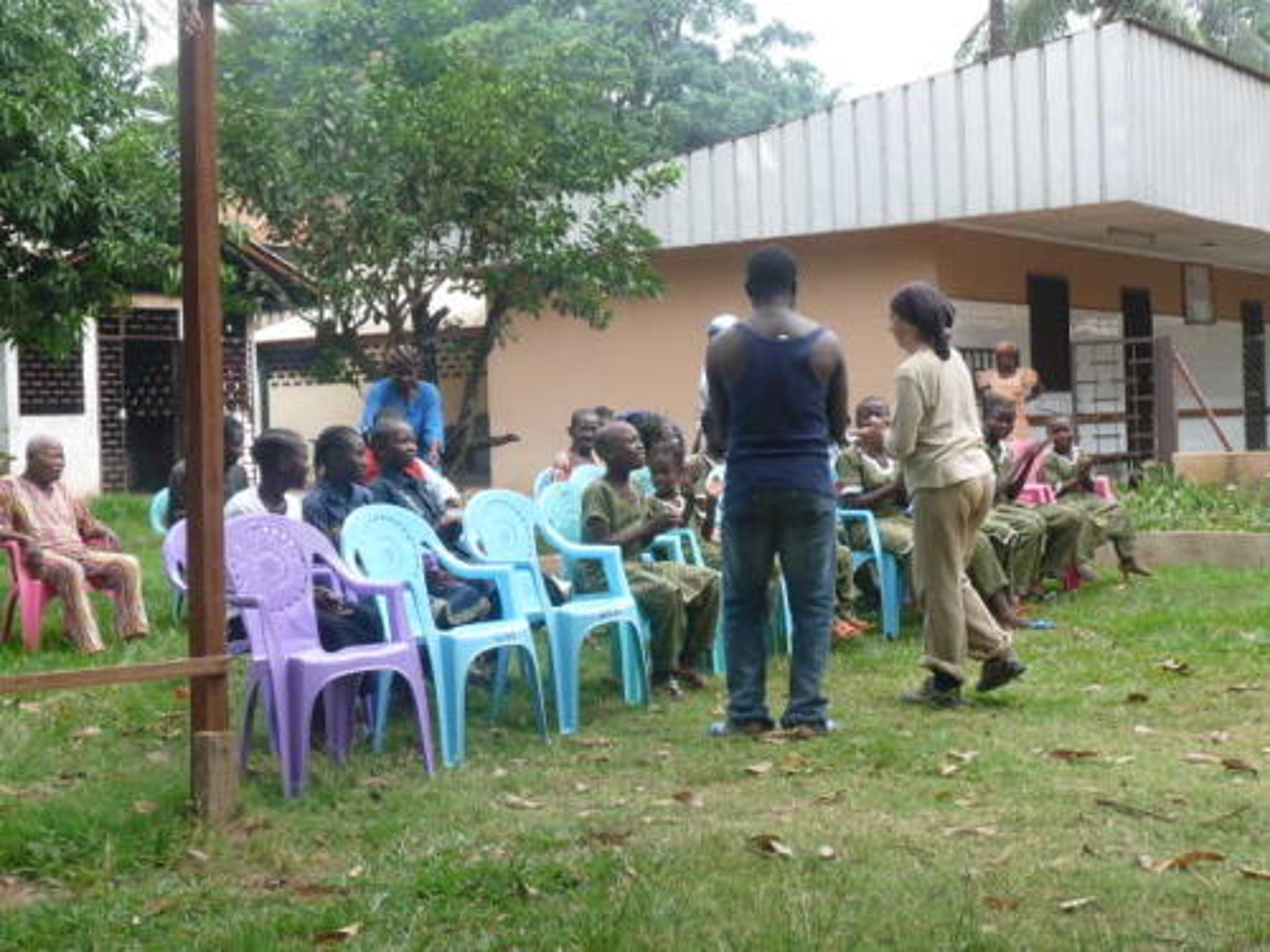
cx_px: 635
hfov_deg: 35.5
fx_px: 1981
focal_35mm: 54
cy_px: 476
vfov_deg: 27.0
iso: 100
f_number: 4
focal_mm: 5.4
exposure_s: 1/160
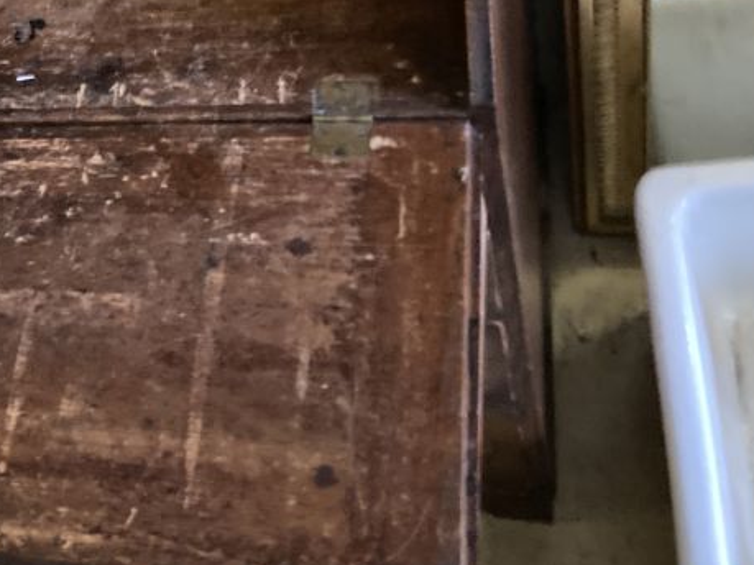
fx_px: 1328
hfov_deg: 29.0
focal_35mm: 61
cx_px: -56
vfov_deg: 23.5
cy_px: 74
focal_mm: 3.99
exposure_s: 1/17
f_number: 1.8
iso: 640
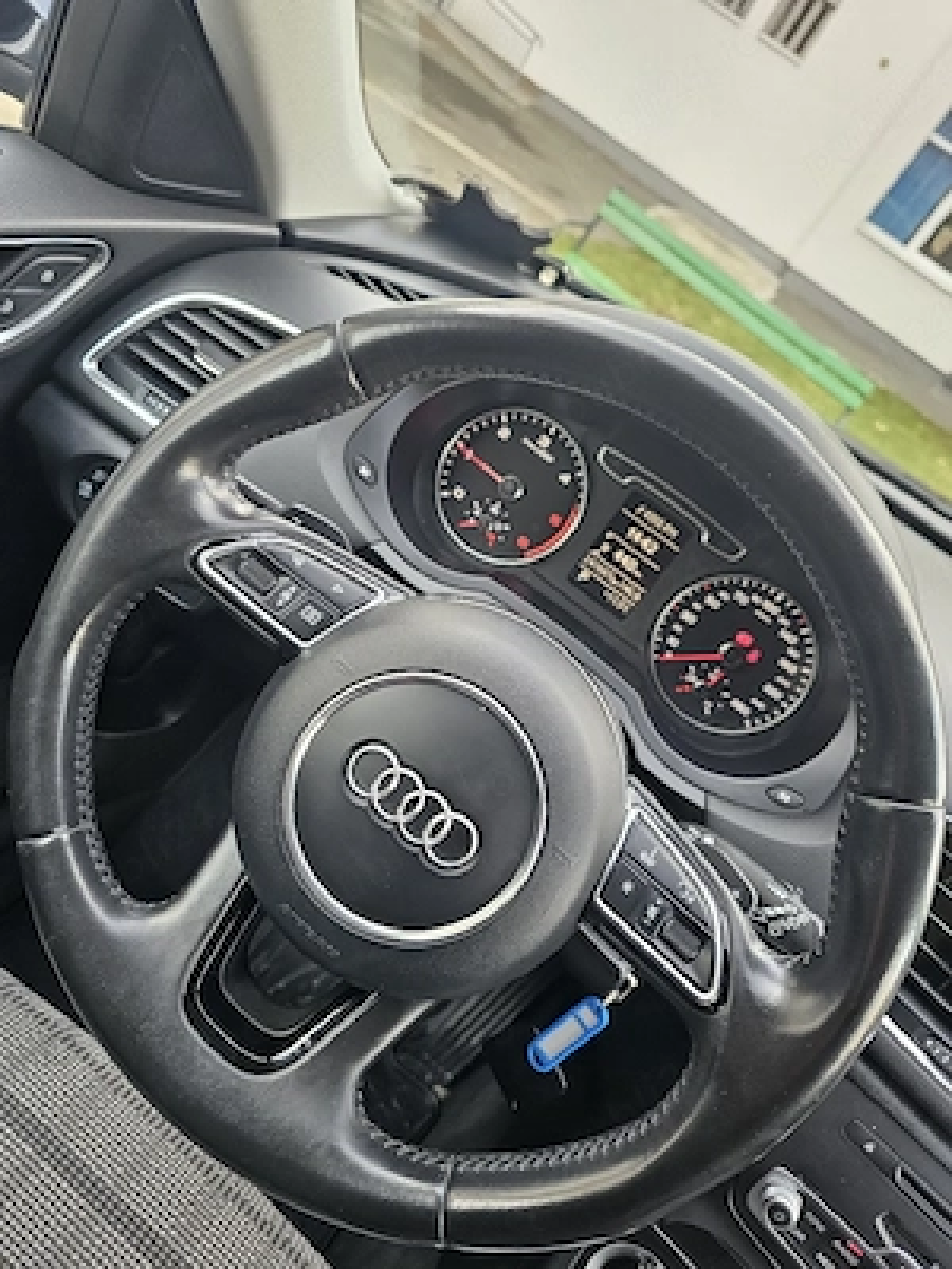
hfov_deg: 58.9
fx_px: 843
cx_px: 476
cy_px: 634
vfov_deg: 73.9
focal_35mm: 23
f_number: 1.7
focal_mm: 6.3
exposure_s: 1/101
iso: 160
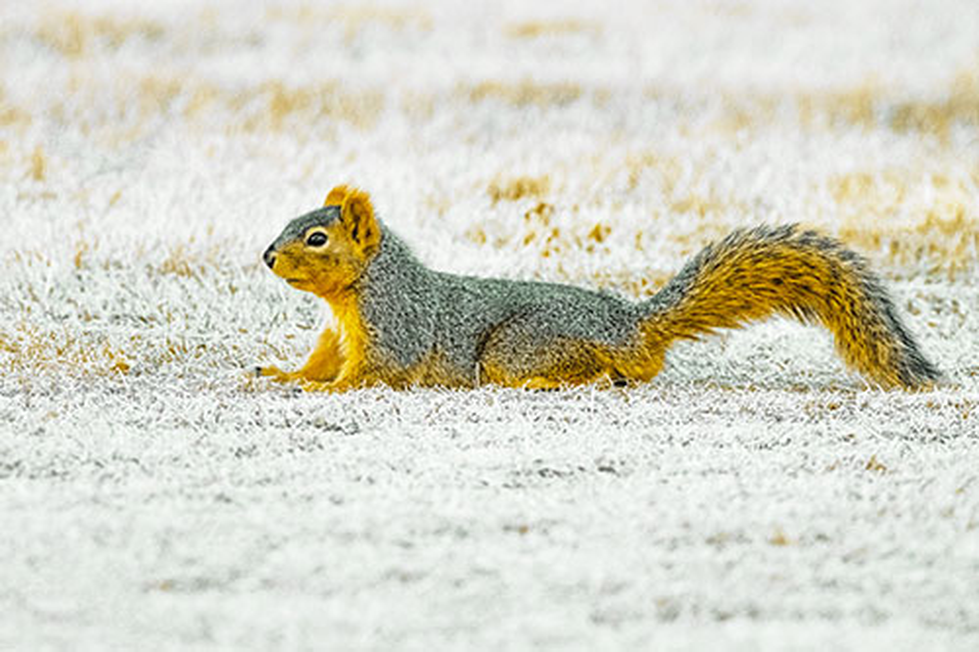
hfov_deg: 3.8
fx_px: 14951
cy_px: 326
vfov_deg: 2.5
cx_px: 490
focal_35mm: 550
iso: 3200
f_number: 11
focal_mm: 550
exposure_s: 1/3200
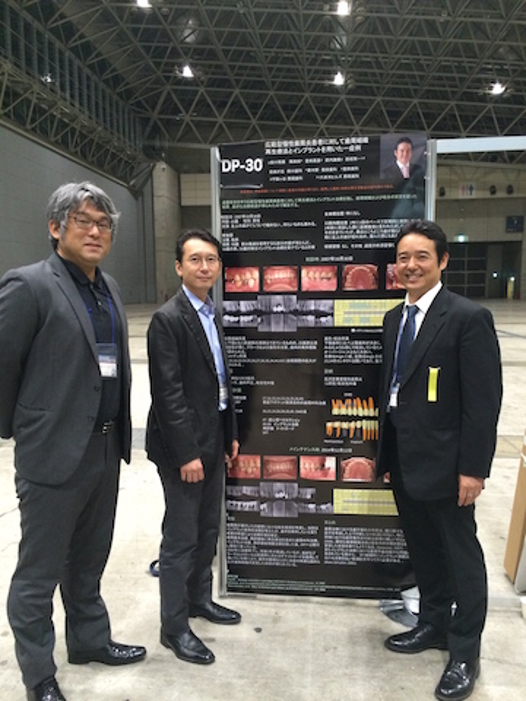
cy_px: 350
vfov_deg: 61.7
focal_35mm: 29
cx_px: 263
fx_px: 588
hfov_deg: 48.2
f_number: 2.2
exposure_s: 1/24
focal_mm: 4.15
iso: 250
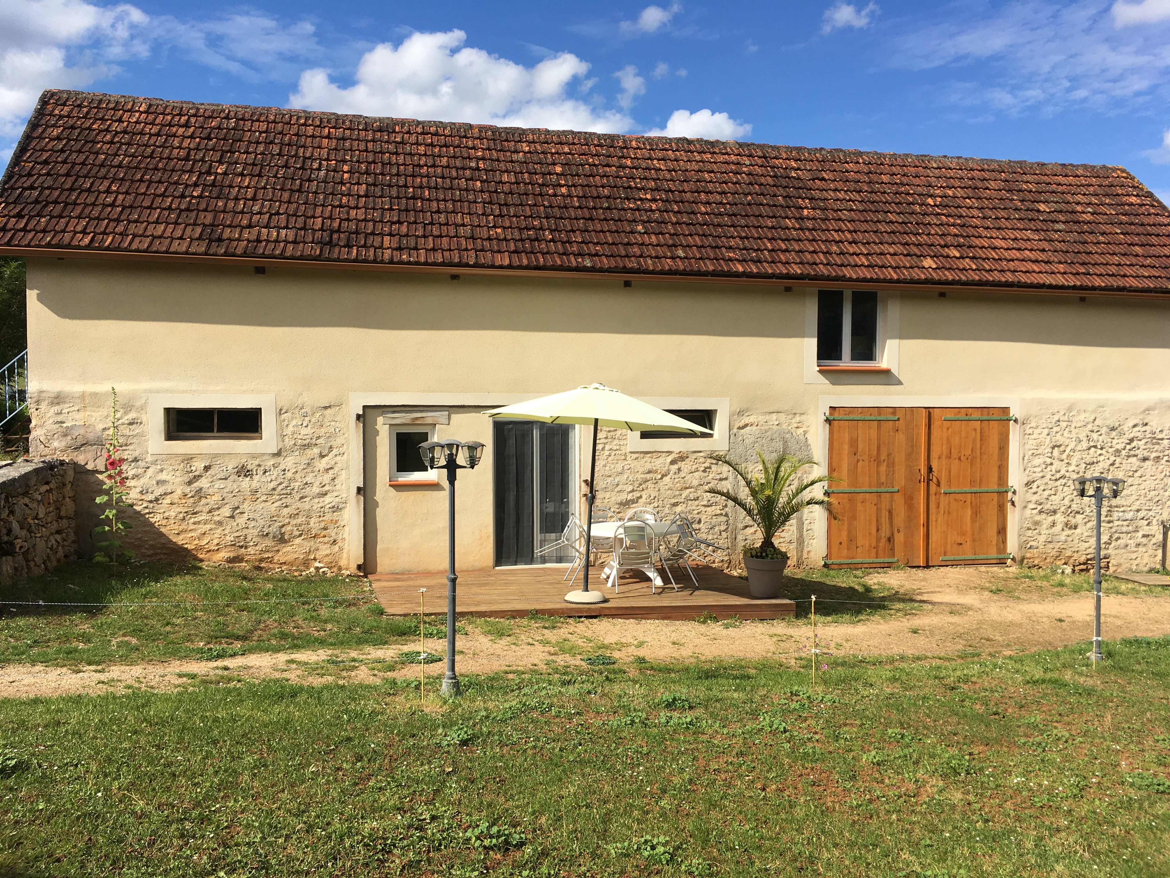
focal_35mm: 29
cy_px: 439
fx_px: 980
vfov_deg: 48.2
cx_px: 585
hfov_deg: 61.7
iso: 25
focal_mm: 4.15
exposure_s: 1/1876
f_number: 2.2
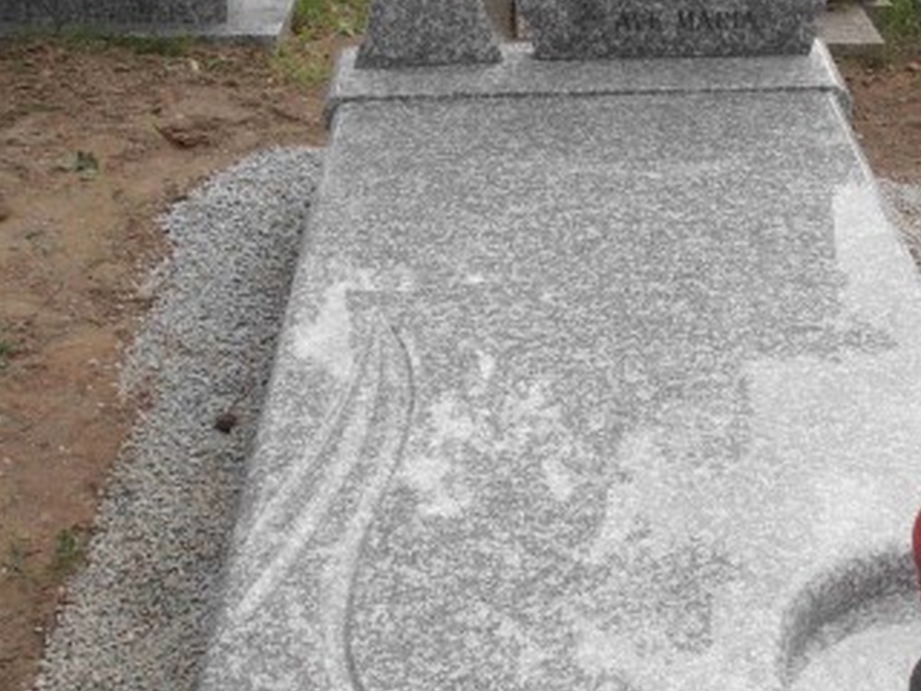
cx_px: 622
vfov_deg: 19.9
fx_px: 1969
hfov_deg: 26.2
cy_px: 334
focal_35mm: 74
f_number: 3.9
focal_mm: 6.61
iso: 80
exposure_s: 1/250
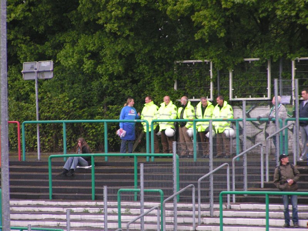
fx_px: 2643
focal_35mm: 297
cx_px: 154
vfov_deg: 5.0
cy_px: 116
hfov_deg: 6.7
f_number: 3.5
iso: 200
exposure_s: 1/100
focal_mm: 45.4
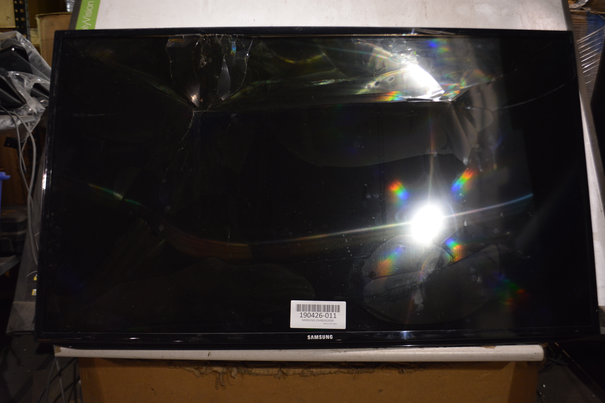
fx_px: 504
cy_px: 202
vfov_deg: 43.6
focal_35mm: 30
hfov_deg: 61.9
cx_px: 302
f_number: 3.8
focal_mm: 20
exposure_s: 1/50
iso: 800
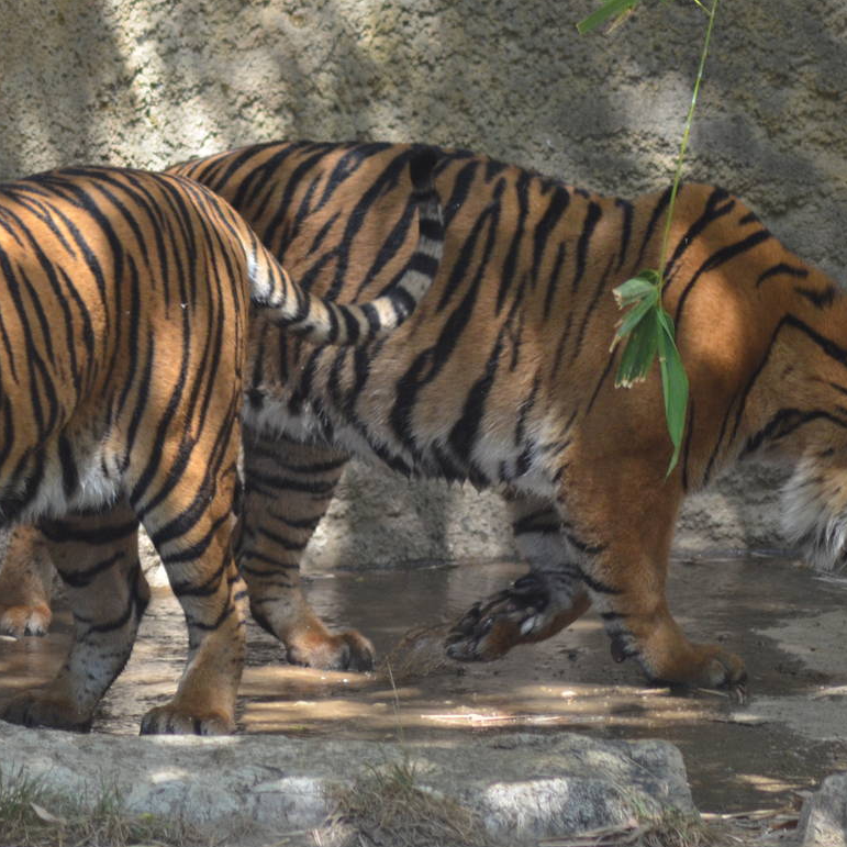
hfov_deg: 2.8
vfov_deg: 2.8
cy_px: 338
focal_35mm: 634
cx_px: 288
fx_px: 17551
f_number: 5
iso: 900
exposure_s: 1/500
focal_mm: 240
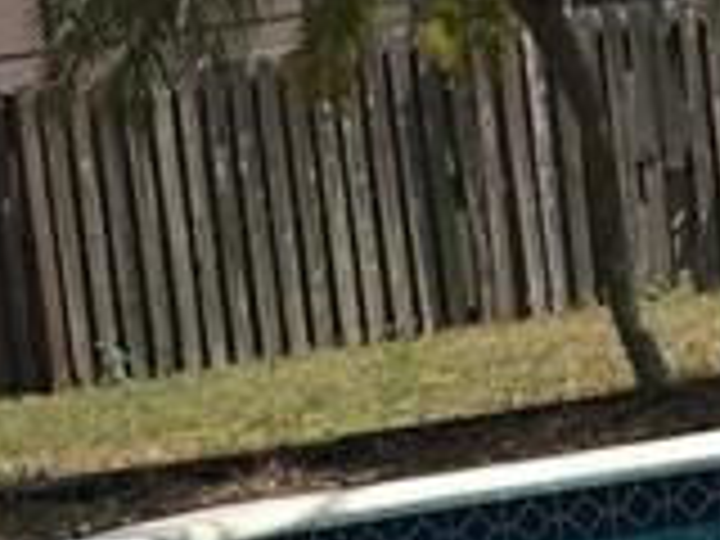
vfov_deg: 8.1
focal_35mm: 179
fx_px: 3723
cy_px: 846
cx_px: -230
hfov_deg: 10.8
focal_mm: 3.99
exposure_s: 1/2227
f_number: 1.8
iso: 20
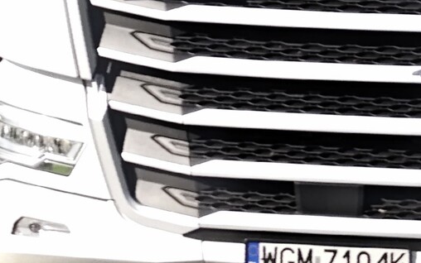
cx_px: 504
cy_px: -227
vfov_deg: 3.6
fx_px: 4167
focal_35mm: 363
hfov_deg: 5.8
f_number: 2.3
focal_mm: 22.5
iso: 250
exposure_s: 1/800
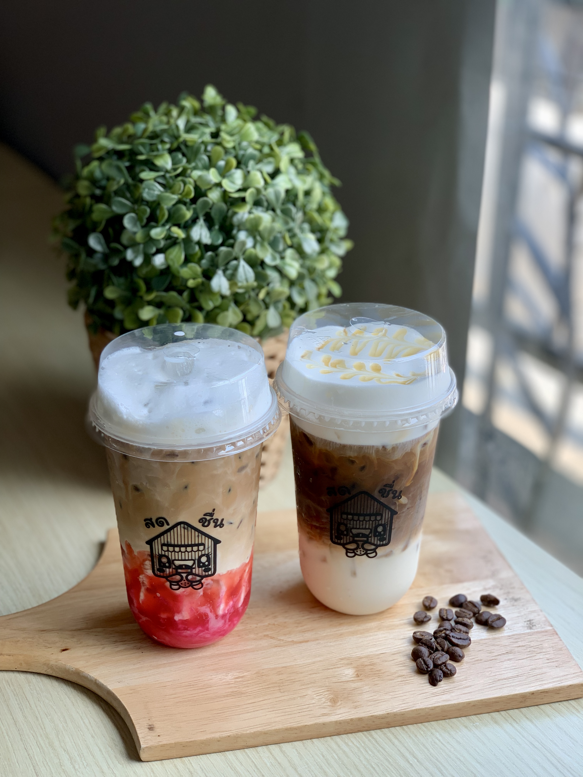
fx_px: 1168
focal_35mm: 52
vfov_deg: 36.8
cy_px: 388
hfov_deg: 28.0
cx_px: 292
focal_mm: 6
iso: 25
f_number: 2.4
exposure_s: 1/122
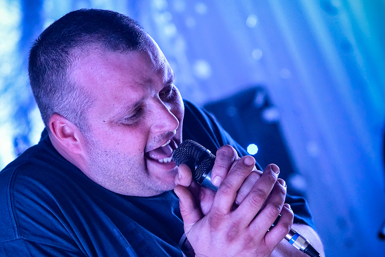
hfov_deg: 23.9
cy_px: 128
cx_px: 192
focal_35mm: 85
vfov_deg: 16.1
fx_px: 909
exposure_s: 1/100
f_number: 4.5
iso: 6400
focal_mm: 85
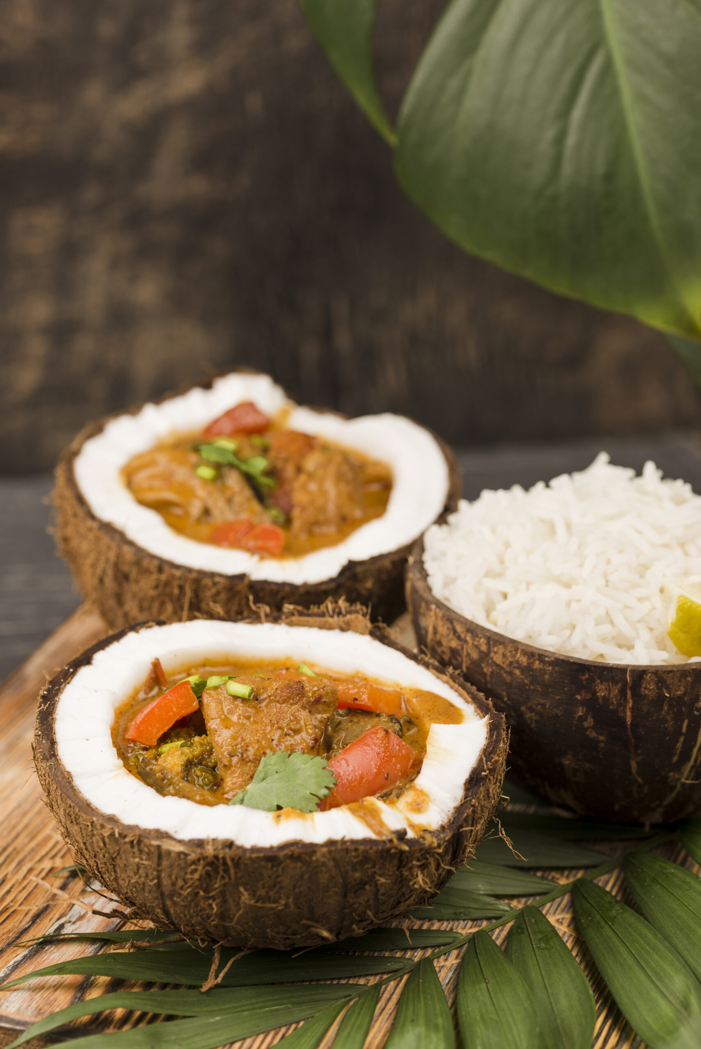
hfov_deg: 13.1
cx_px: 350
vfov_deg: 19.4
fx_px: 3064
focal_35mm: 105
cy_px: 524
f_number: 9
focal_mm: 105
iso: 100
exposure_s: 1/100
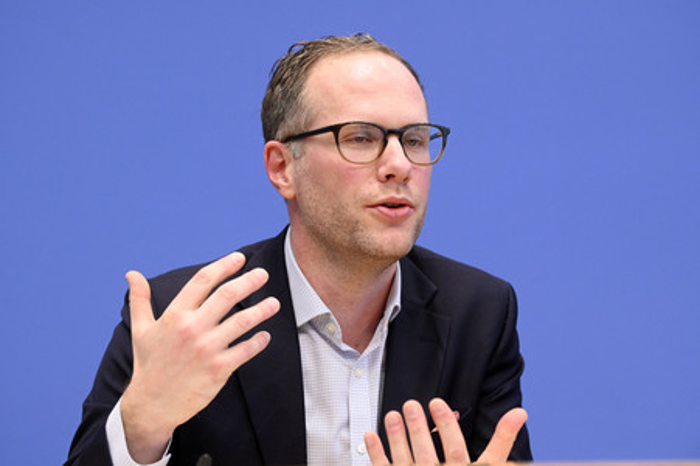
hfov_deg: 20.4
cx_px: 350
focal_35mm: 100
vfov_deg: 13.7
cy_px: 233
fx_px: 1943
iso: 5000
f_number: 5
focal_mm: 100
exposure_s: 1/640
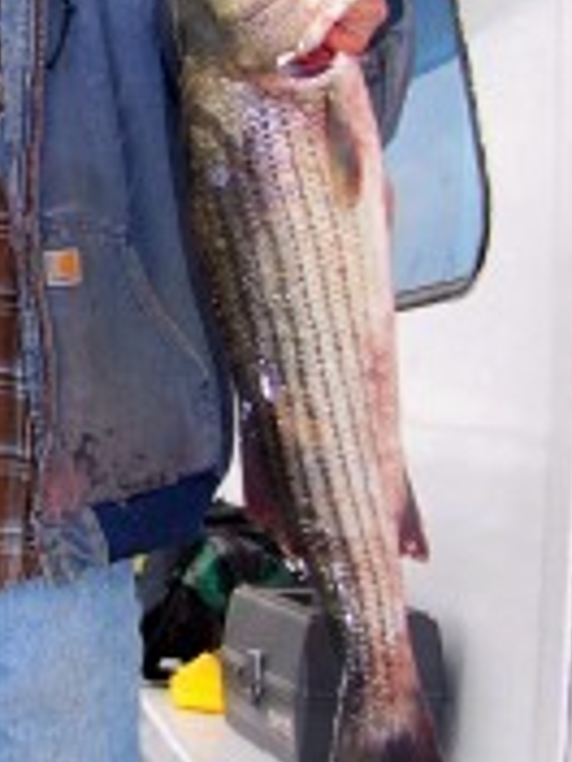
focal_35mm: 82
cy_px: 316
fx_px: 1807
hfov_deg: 17.5
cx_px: -26
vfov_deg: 23.8
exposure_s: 1/60
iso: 64
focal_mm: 5.85
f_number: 2.8
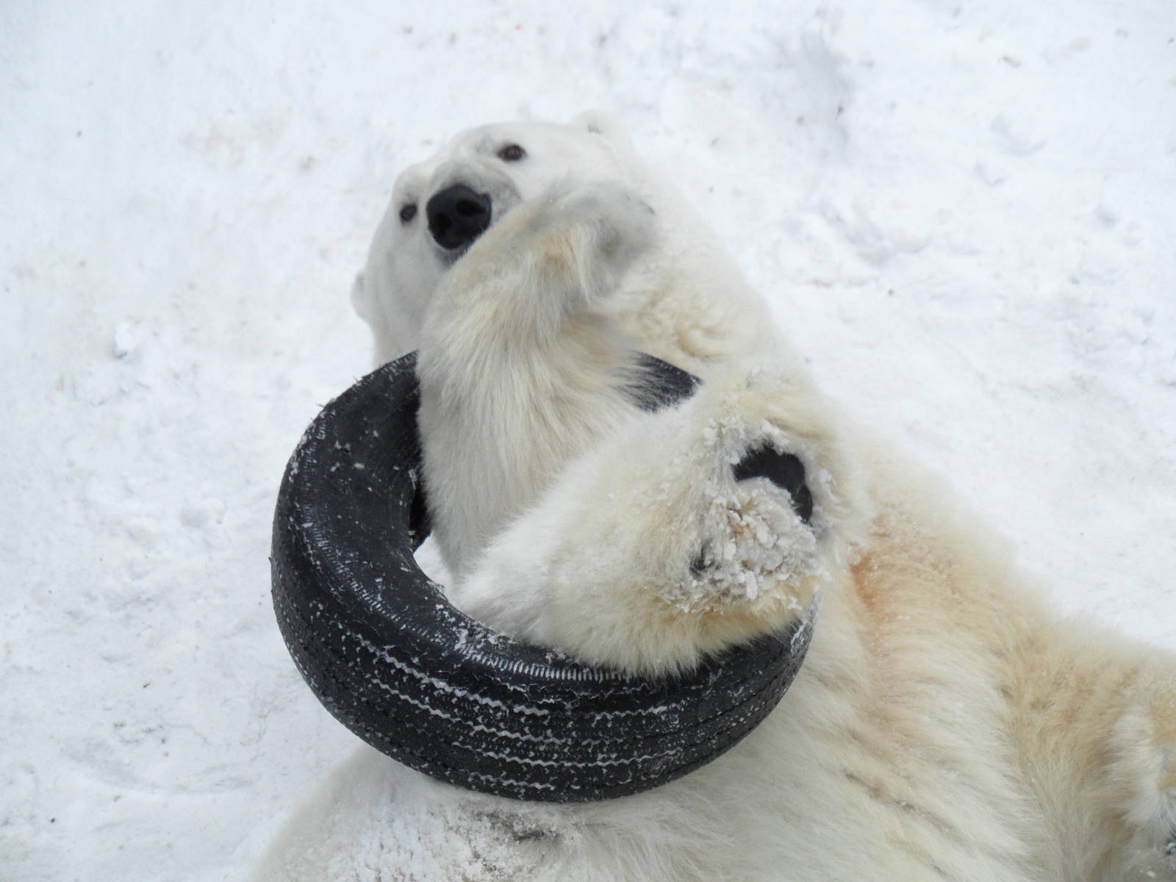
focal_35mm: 150
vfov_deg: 9.9
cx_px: 588
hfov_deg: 13.2
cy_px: 441
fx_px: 5096
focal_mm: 24.6
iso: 200
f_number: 4.4
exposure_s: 1/250
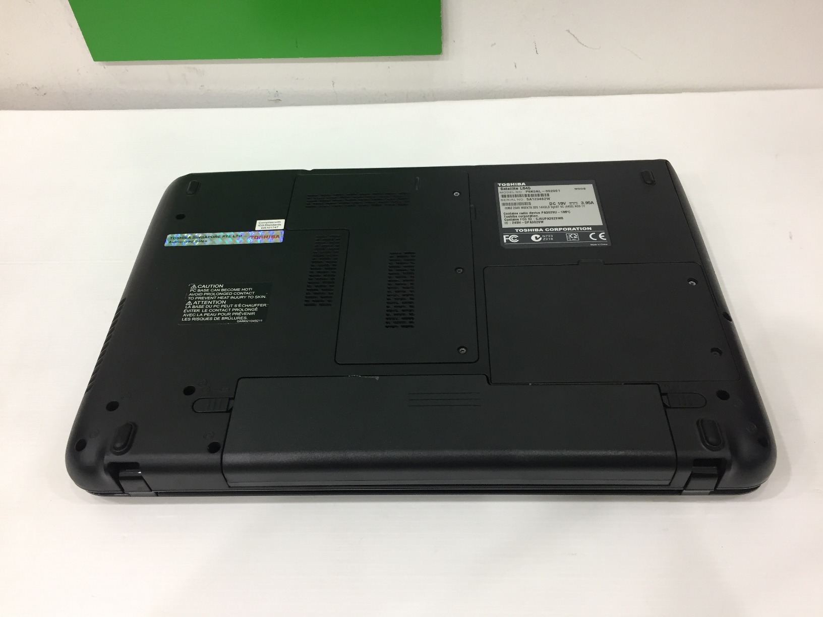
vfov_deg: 48.2
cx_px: 412
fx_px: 689
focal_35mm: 29
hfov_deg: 61.7
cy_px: 308
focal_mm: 4.15
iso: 100
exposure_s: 1/33
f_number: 2.2
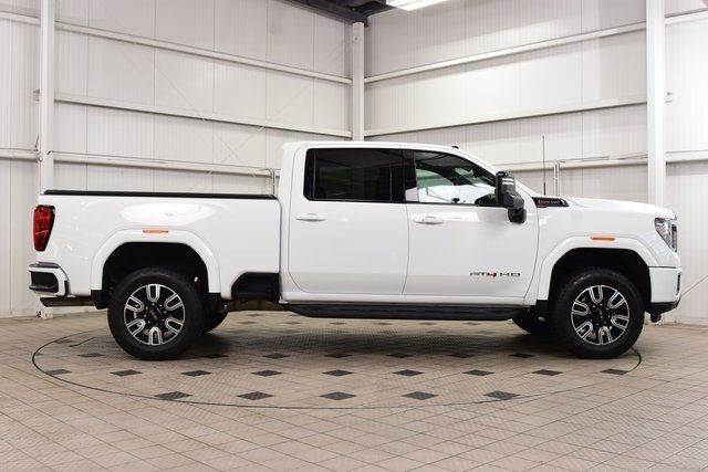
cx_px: 354
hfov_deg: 53.1
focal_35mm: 36
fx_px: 708
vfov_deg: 36.9
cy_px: 236
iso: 1000
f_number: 8
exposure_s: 1/60
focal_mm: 24
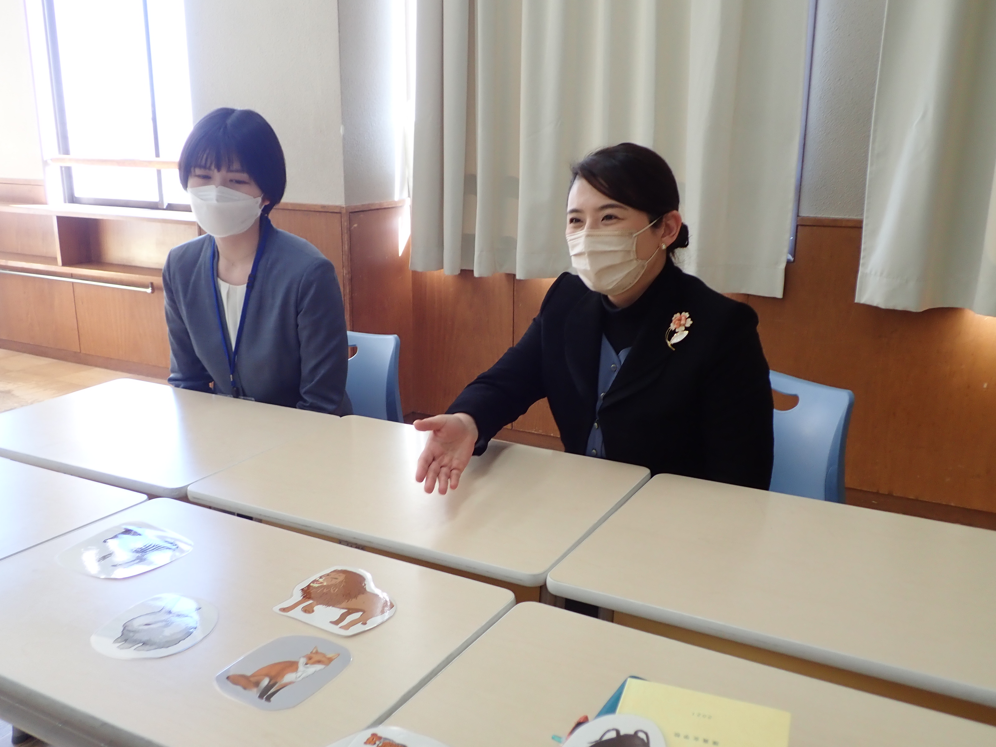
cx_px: 498
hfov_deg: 56.8
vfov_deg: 44.2
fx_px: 921
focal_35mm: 32
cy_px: 374
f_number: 2.4
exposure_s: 1/60
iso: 160
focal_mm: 5.87
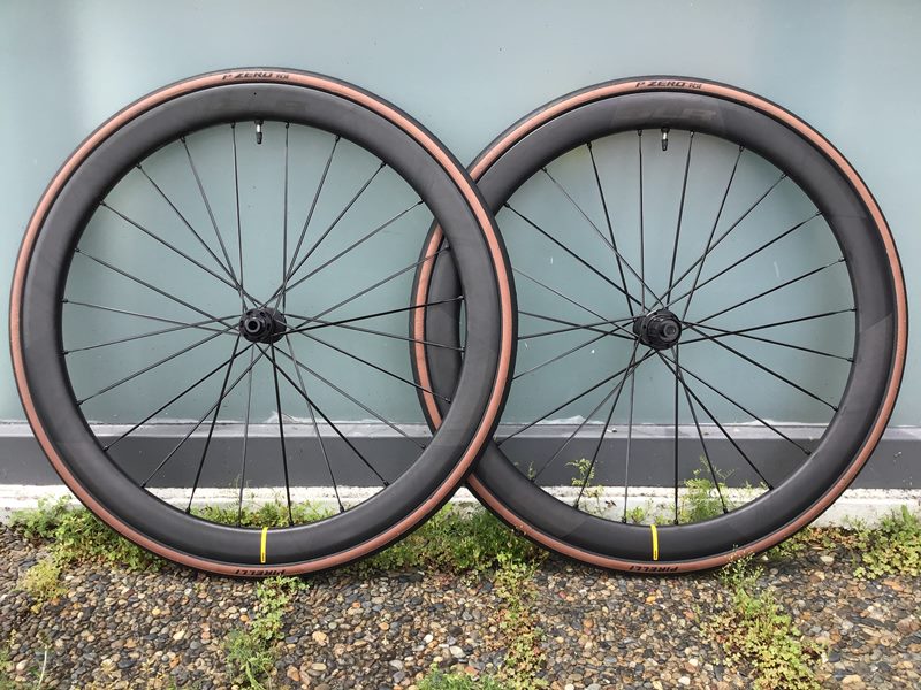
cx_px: 460
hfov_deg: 58.4
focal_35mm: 31
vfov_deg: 45.4
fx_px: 825
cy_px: 345
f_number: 2.4
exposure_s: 1/372
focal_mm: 3.3
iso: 25
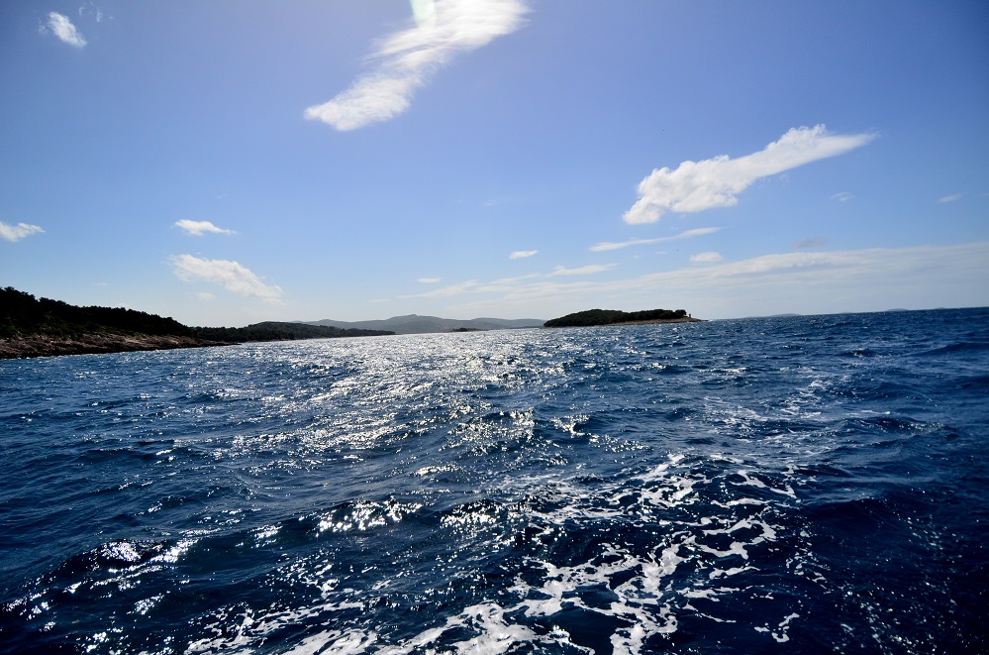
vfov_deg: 67.1
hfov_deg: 90.1
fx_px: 493
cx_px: 494
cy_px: 328
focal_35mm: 18
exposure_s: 1/8000
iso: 450
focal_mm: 12
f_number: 4.5
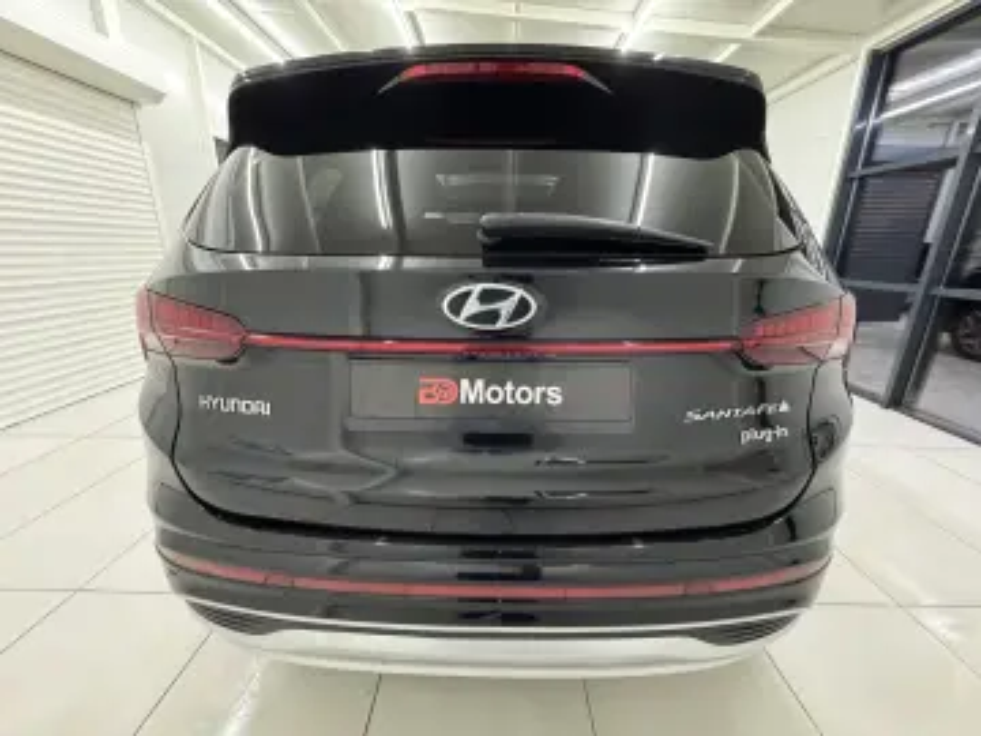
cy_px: 368
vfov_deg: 85.7
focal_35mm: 14
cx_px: 490
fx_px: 397
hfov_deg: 102.1
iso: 1250
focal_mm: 2.22
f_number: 2.2
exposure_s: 1/50
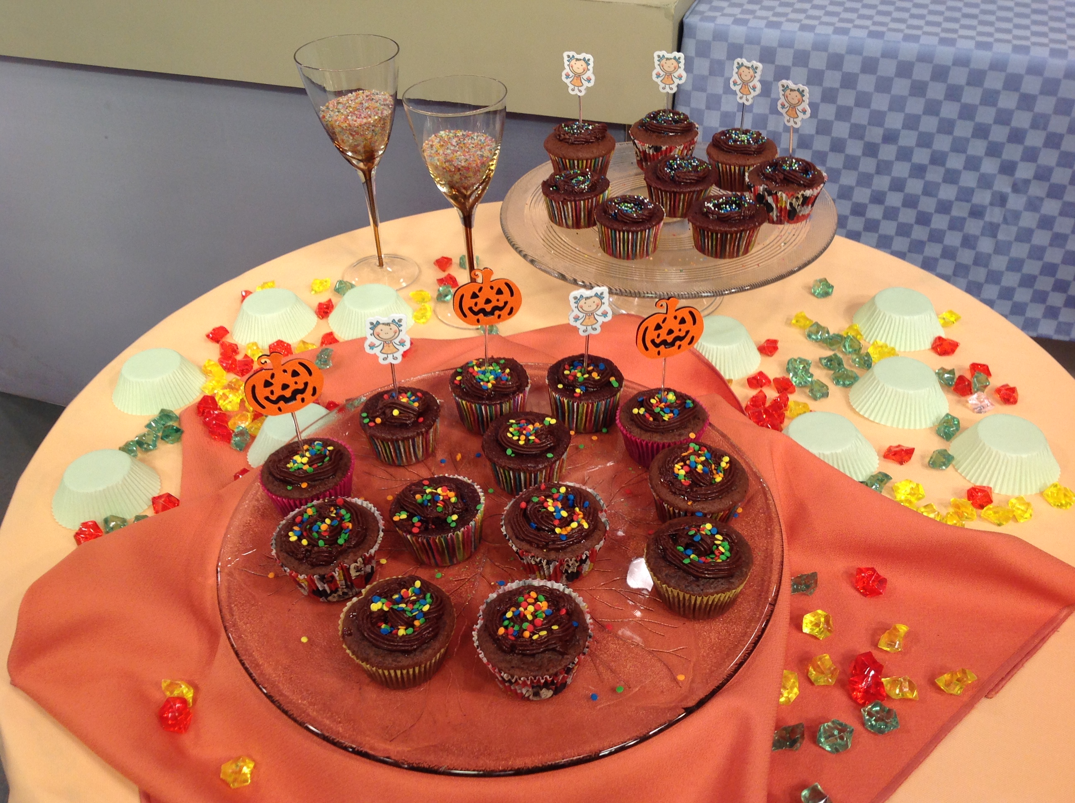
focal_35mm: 35
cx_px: 538
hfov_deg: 52.7
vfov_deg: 40.6
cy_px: 402
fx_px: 1085
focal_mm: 4.28
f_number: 2.4
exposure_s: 1/30
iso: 64
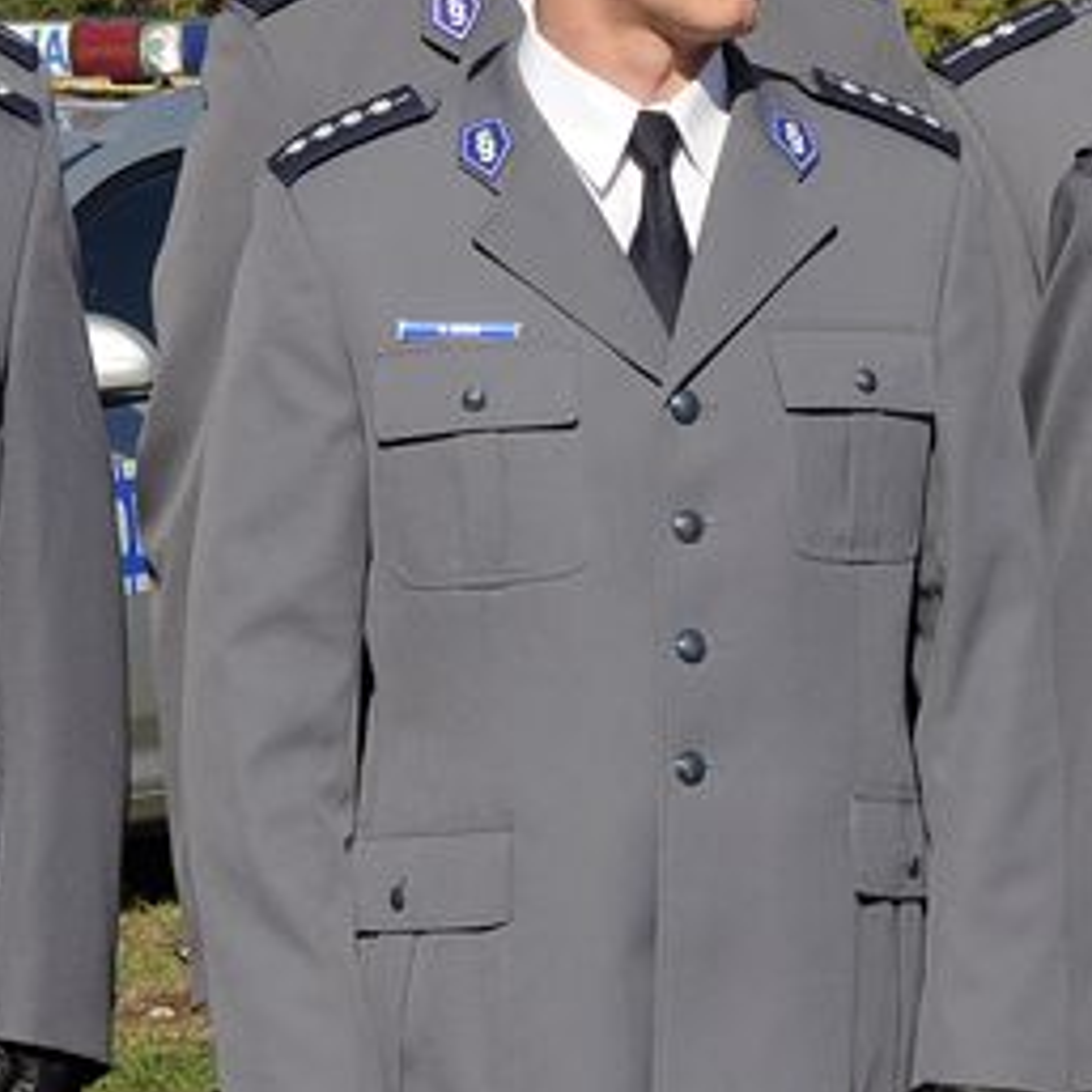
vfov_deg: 8.0
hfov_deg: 8.0
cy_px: 300
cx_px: 620
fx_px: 7816
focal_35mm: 219
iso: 400
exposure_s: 1/640
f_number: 13
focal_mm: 52
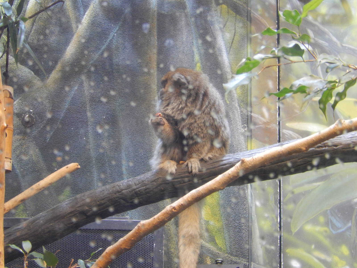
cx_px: 178
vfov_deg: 11.1
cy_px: 134
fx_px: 1382
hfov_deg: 14.7
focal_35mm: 134
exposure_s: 1/15
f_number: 5.6
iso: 400
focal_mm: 24.1
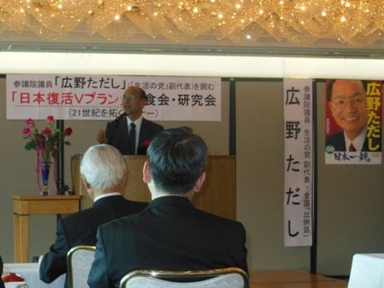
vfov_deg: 13.8
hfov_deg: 18.4
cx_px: 192
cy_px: 144
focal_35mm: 107
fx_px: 1187
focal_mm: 19.1
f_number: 5.7
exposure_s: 1/60
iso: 1000
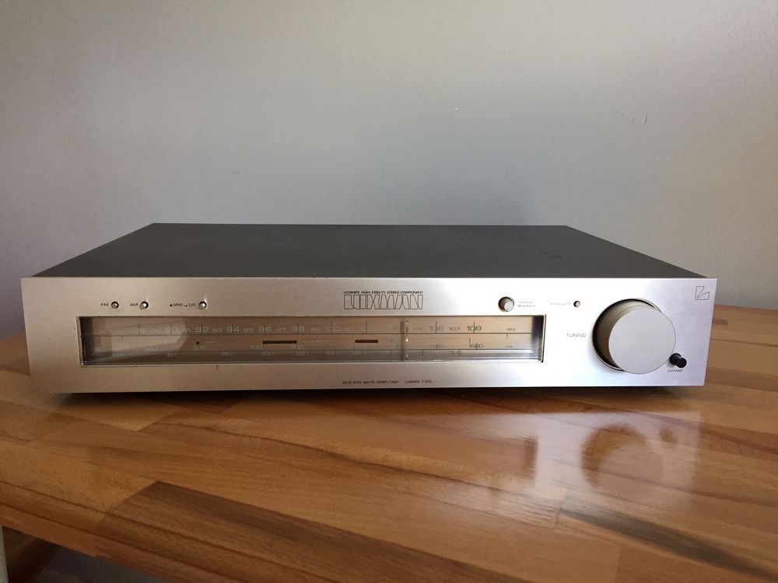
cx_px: 389
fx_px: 652
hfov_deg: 61.7
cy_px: 292
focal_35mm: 29
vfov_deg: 48.2
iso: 64
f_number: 2.2
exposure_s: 1/33
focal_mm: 4.15
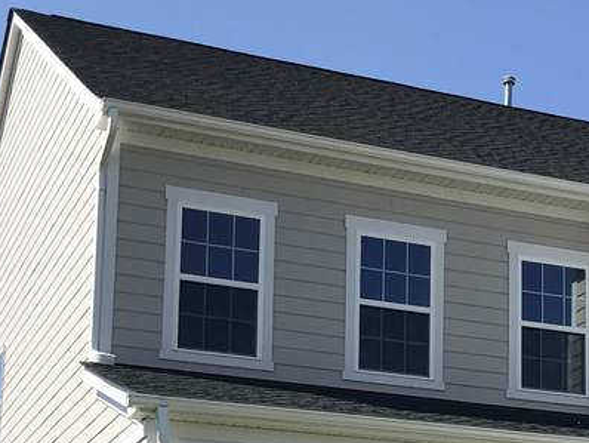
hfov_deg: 21.4
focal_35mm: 90
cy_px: 471
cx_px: 487
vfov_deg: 16.0
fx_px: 1532
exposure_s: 1/2336
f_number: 1.8
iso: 20
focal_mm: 3.99
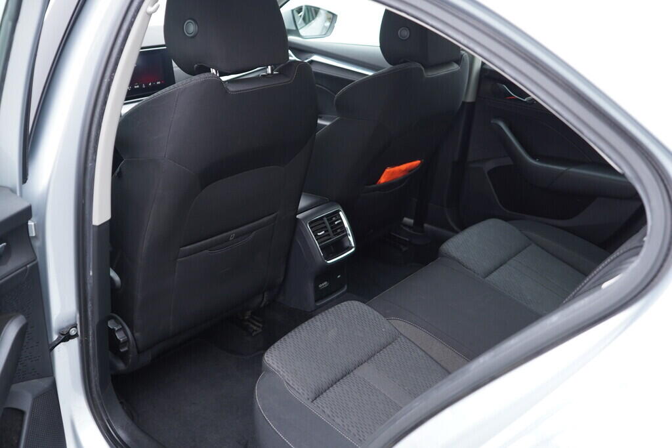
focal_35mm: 36
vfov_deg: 36.9
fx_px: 672
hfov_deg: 53.1
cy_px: 224
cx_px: 336
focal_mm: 24
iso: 320
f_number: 2.8
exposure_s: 1/40
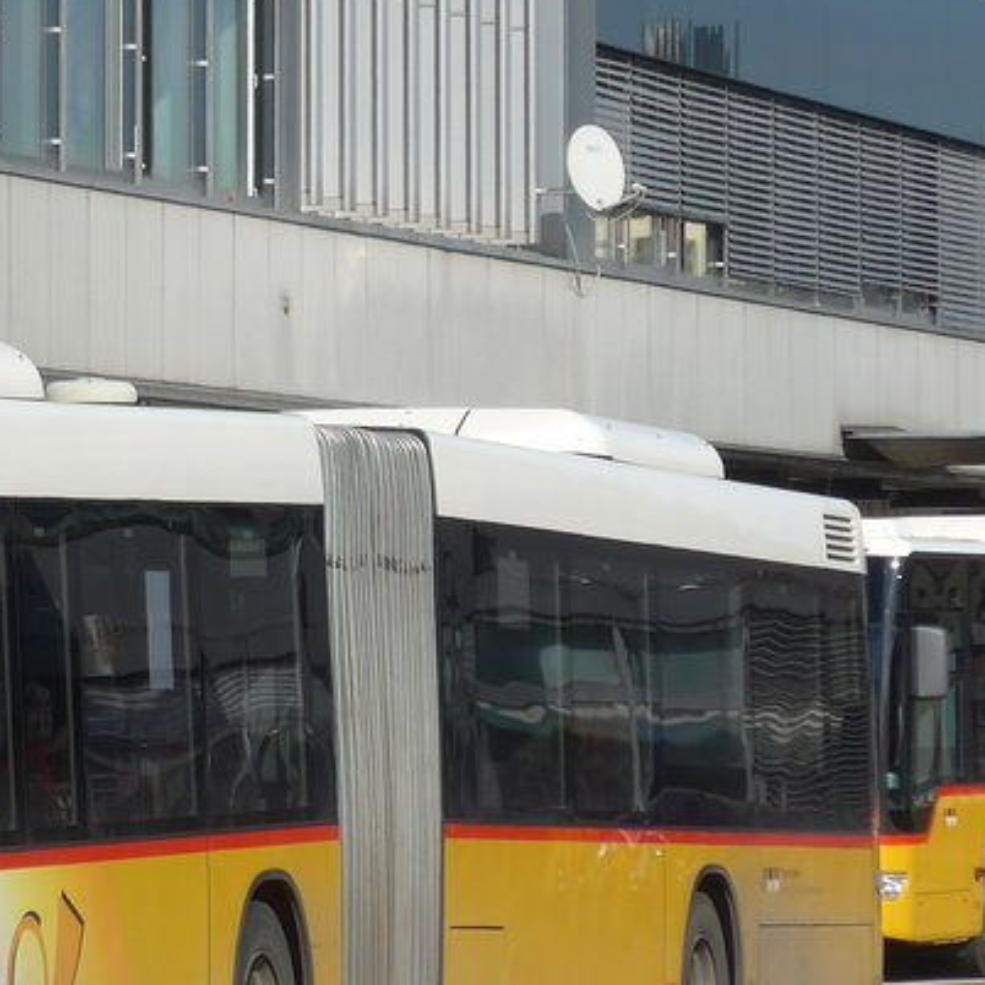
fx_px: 10527
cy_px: 382
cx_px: -245
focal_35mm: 327
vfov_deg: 5.4
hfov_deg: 5.3
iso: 80
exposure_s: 1/640
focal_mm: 24.3
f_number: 5.2
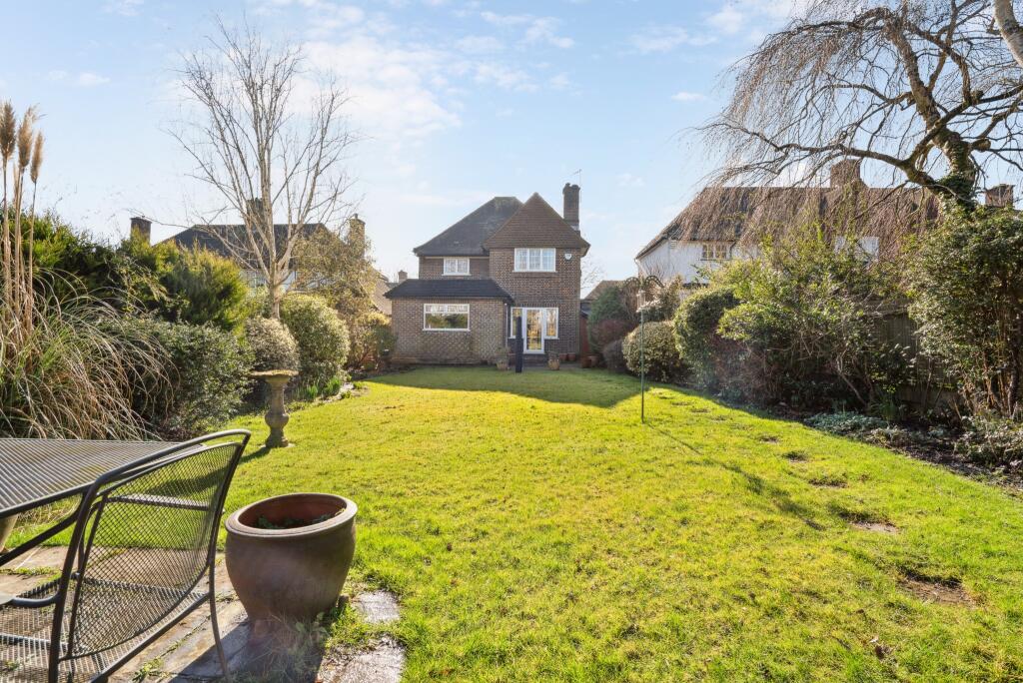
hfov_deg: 96.7
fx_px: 455
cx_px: 512
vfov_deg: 73.8
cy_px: 342
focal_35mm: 16
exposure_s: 1/250
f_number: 11
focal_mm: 16
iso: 640
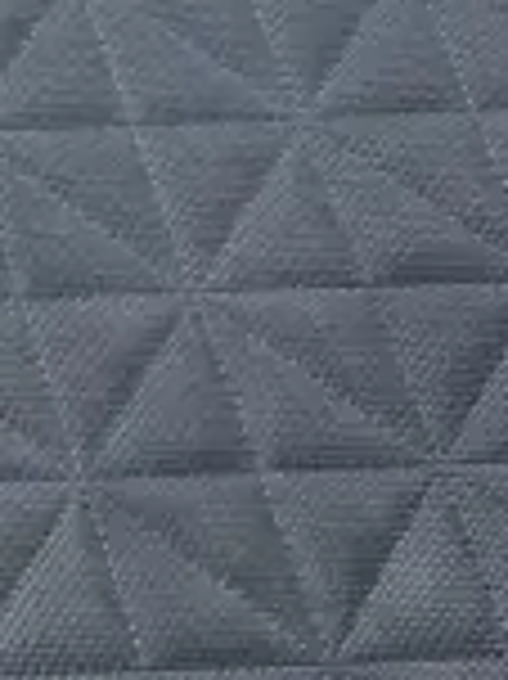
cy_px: -1540
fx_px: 4311
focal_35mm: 220
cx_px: -1475
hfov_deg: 5.8
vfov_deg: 7.6
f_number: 1.8
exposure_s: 1/199
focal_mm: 5.4
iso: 25
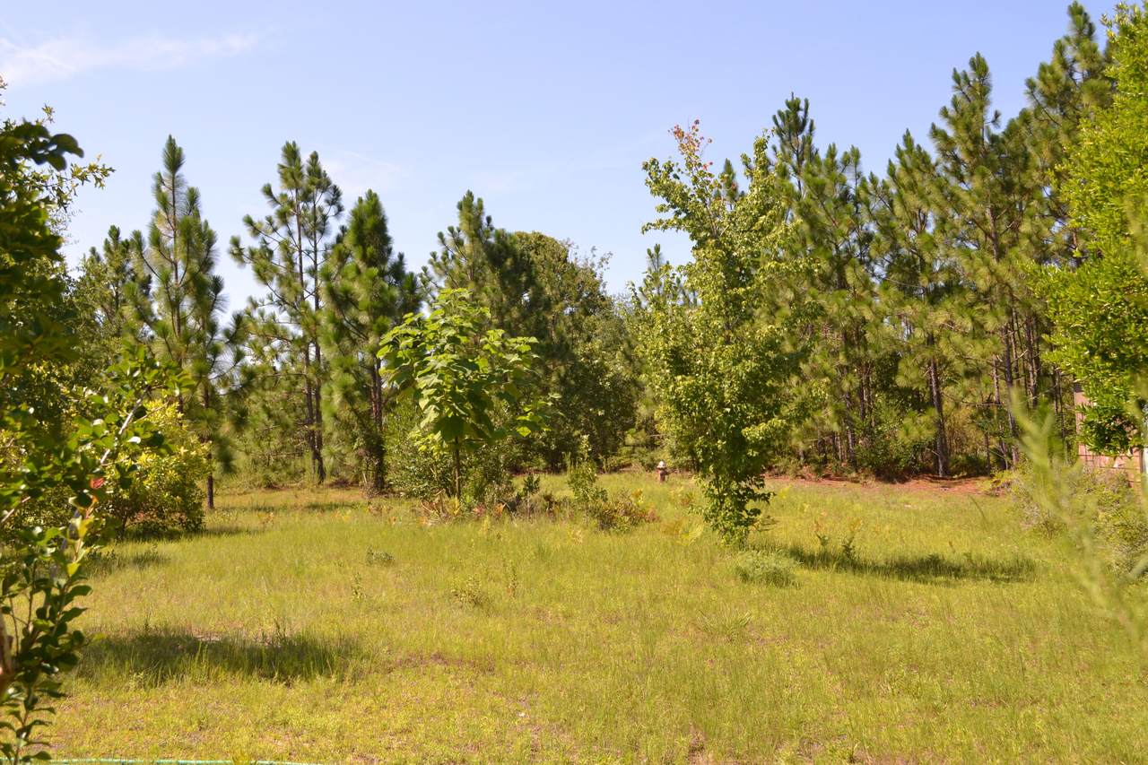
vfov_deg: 36.9
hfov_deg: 53.1
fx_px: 1148
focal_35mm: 36
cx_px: 574
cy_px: 382
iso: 100
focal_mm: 24
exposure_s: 1/160
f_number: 6.3
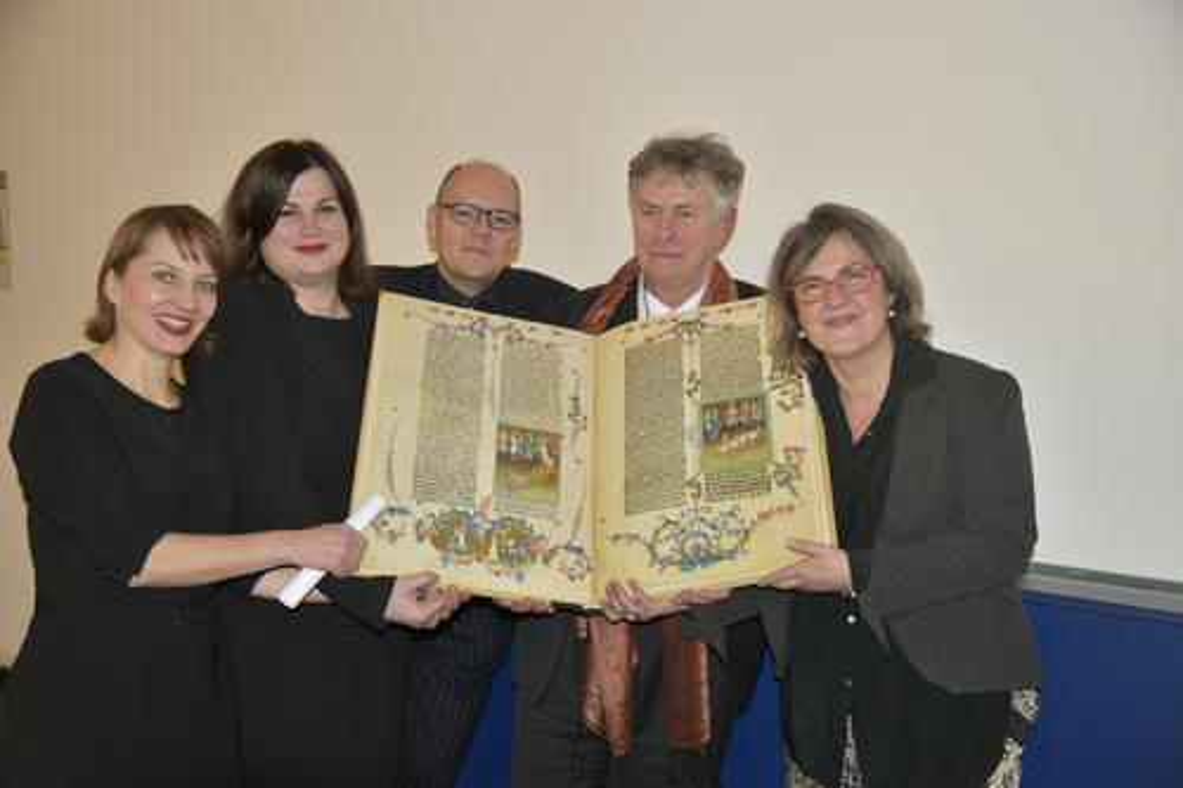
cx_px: 592
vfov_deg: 35.0
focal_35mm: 38
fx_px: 1248
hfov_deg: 50.7
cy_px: 394
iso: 400
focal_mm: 38
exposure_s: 1/60
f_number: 4
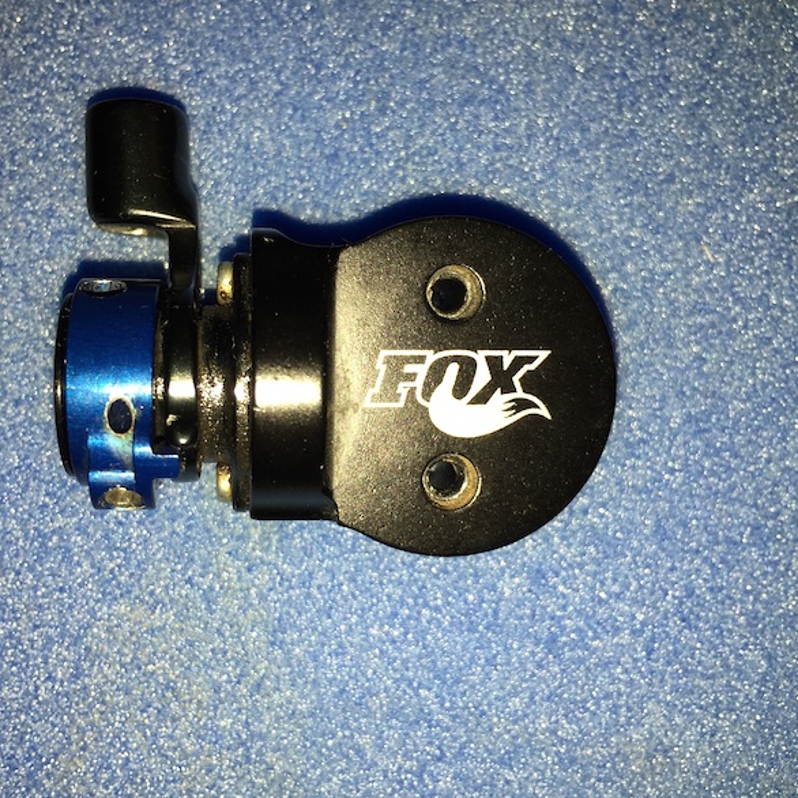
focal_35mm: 35
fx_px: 913
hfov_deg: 47.1
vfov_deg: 47.2
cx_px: 357
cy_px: 392
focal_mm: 4.15
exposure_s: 1/148
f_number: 2.2
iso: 32
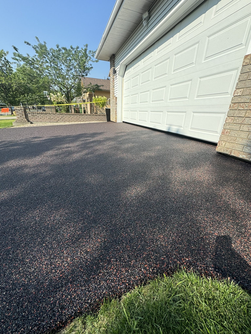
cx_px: 126
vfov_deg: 102.1
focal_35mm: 14
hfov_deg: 85.7
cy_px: 167
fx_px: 135
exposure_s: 1/669
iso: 40
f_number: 2.2
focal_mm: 2.22
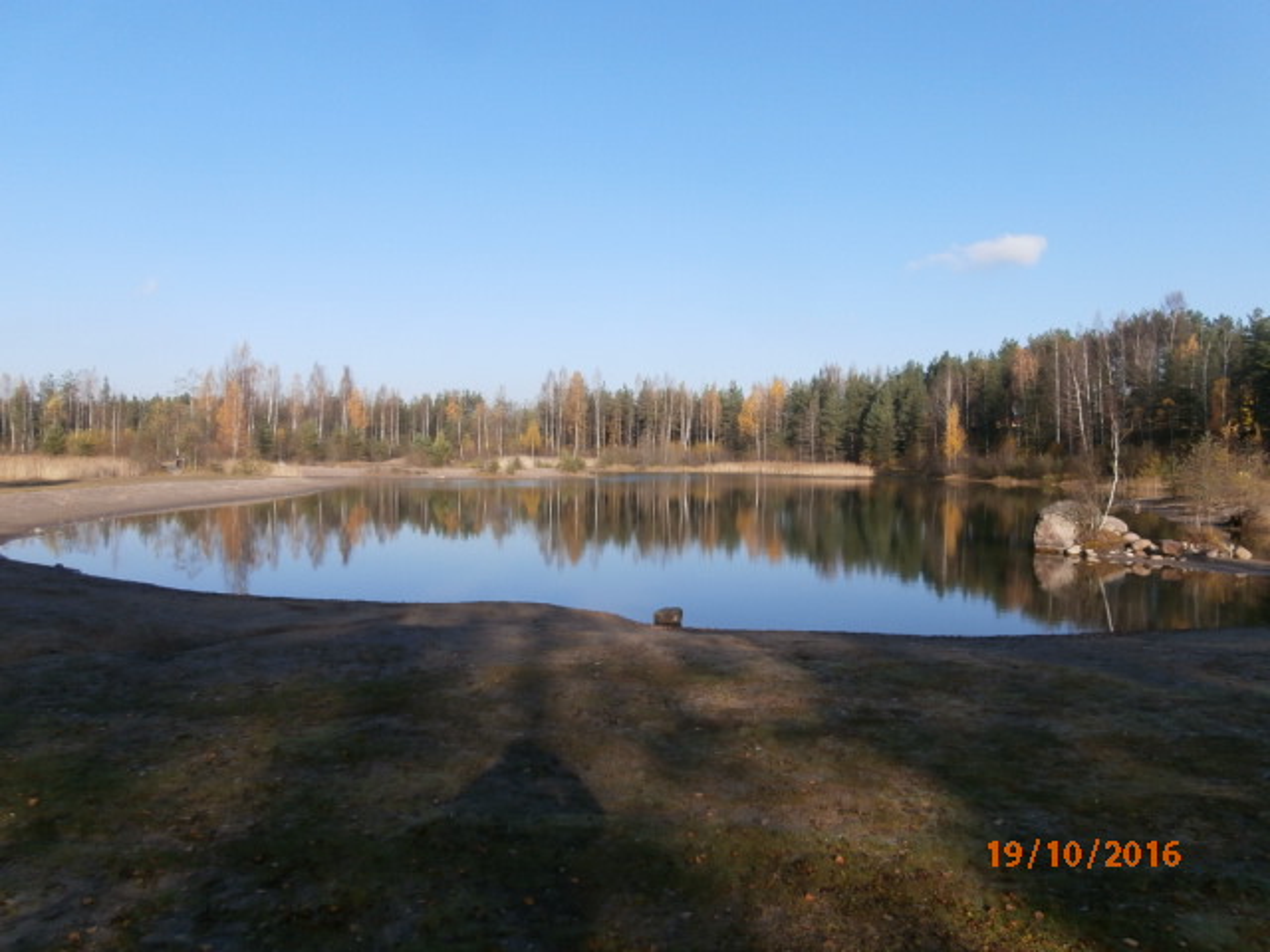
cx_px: 635
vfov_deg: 56.8
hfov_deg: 71.6
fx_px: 881
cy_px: 476
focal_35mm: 24
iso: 100
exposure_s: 1/125
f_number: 7.9
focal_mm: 4.2
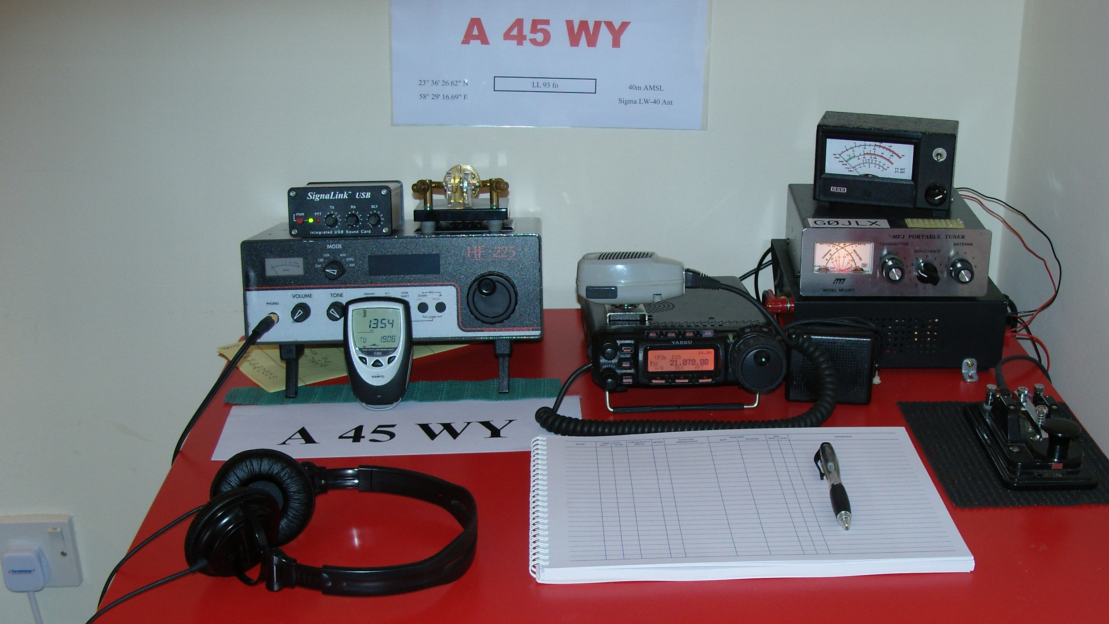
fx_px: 1470
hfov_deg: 41.2
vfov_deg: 23.8
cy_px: 430
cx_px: 656
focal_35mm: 50
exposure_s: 1/40
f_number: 2.8
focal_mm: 7.8
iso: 80
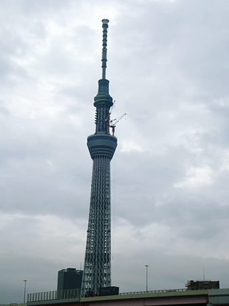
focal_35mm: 66
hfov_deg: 22.2
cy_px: 153
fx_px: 582
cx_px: 114
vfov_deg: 29.4
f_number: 13
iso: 100
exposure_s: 1/125
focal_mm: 11.7
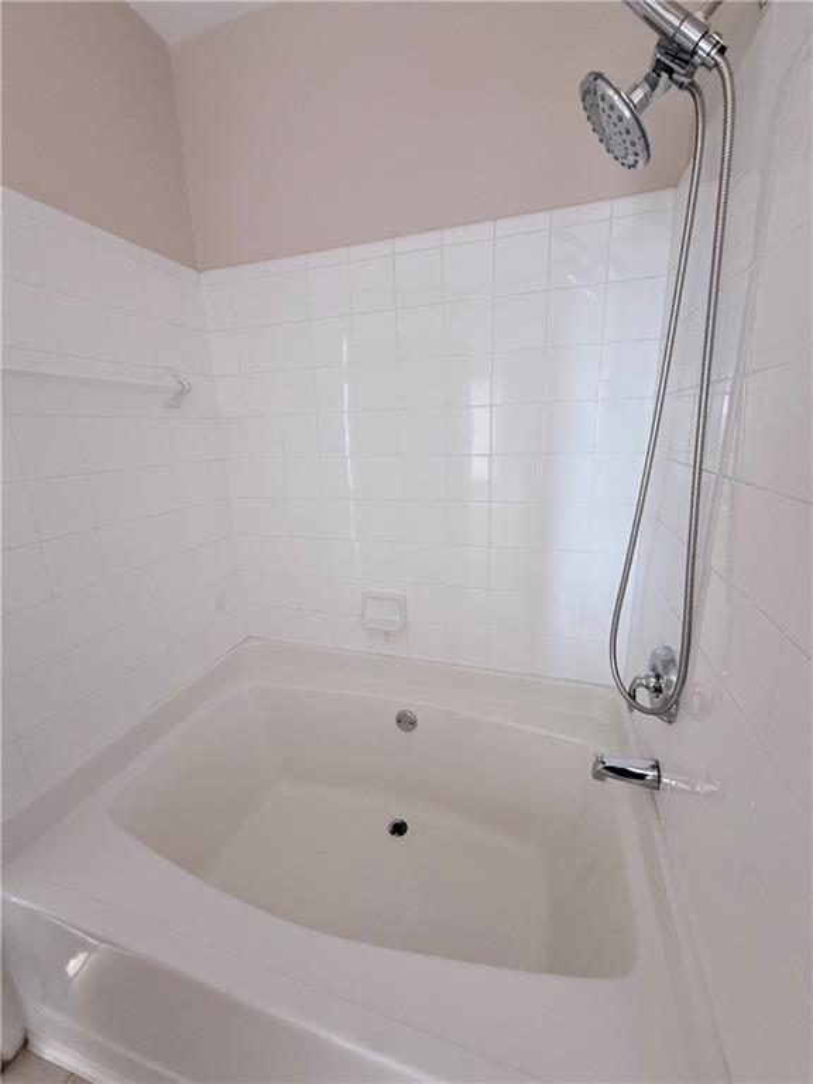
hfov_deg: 85.7
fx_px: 438
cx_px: 406
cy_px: 542
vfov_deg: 102.1
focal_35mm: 14
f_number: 2.2
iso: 400
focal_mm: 2.22
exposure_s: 1/60
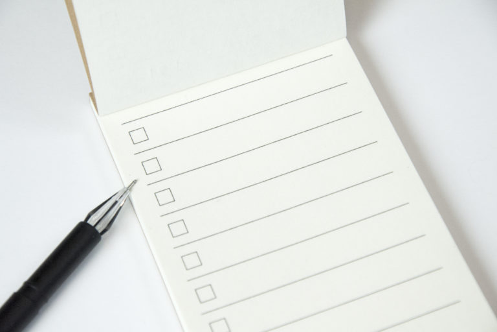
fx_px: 2174
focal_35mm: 158
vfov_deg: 8.7
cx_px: 248
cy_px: 166
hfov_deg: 13.0
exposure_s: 1/125
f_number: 5.6
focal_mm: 105
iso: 1600
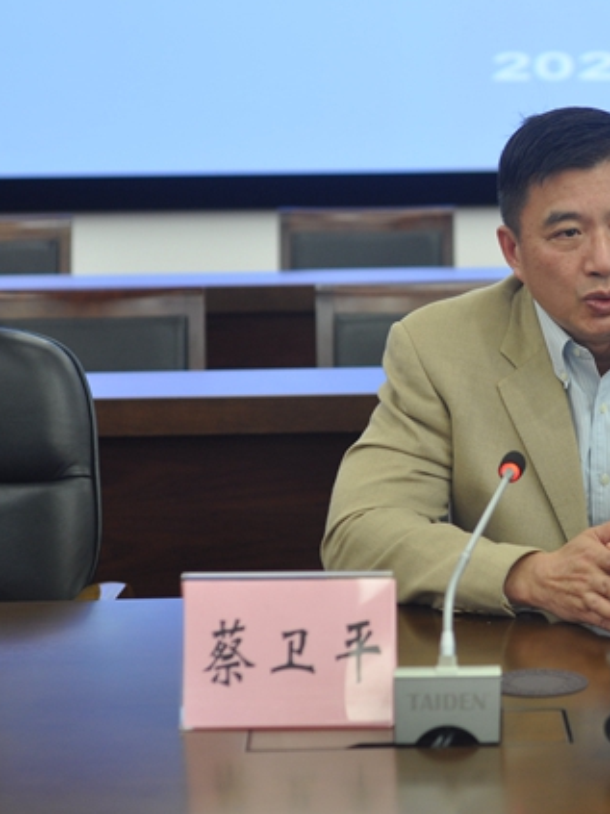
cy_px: 407
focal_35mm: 109
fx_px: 2562
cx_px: 591
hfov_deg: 13.4
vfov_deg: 18.1
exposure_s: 1/50
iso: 400
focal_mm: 50
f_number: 2.8
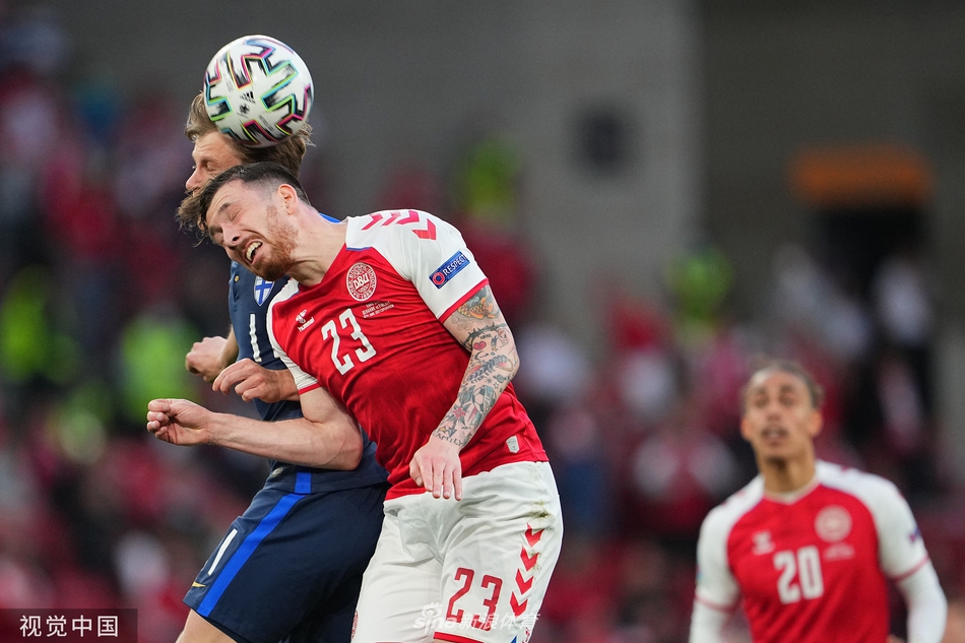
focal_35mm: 400
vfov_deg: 3.4
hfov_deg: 5.2
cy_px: 322
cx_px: 482
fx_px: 10720
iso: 2000
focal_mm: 400
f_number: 2.8
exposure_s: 1/2000
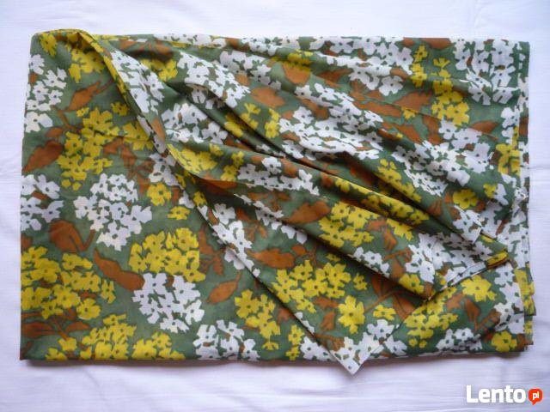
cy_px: 206
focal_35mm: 30
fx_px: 477
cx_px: 275
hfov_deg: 60.0
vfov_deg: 46.8
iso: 160
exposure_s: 1/30
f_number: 3.3
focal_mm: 5.2
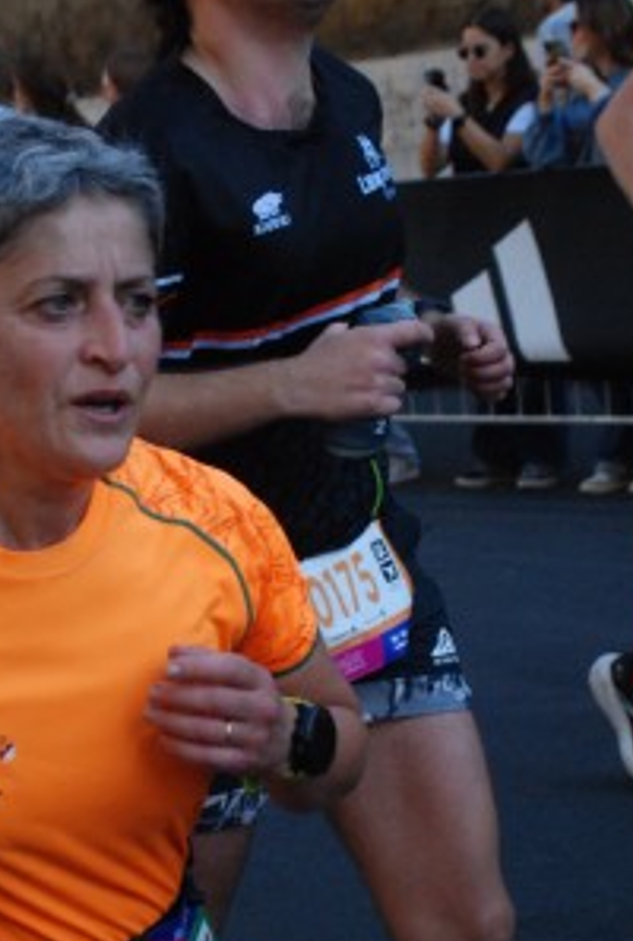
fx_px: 3012
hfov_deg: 12.0
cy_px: 621
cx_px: 198
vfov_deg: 17.7
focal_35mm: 115
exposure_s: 1/1250
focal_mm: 38
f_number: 5
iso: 1000
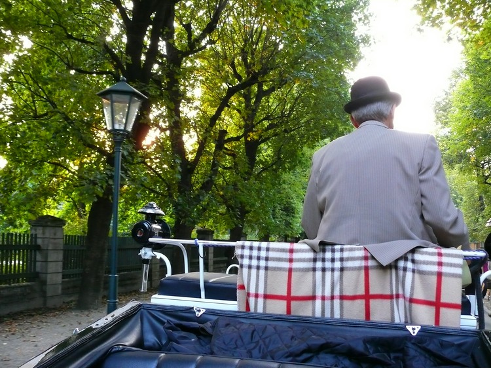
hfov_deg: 52.6
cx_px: 246
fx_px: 496
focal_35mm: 35
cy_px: 184
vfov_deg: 40.7
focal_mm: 7.4
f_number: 2.8
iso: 400
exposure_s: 1/50
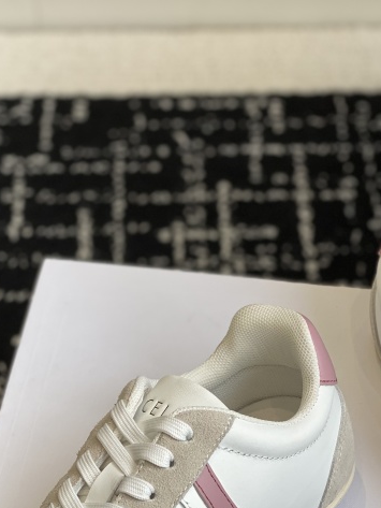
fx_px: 1291
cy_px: 395
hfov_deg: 16.8
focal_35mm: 88
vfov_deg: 22.0
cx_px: 187
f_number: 2
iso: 20
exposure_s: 1/182
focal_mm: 6
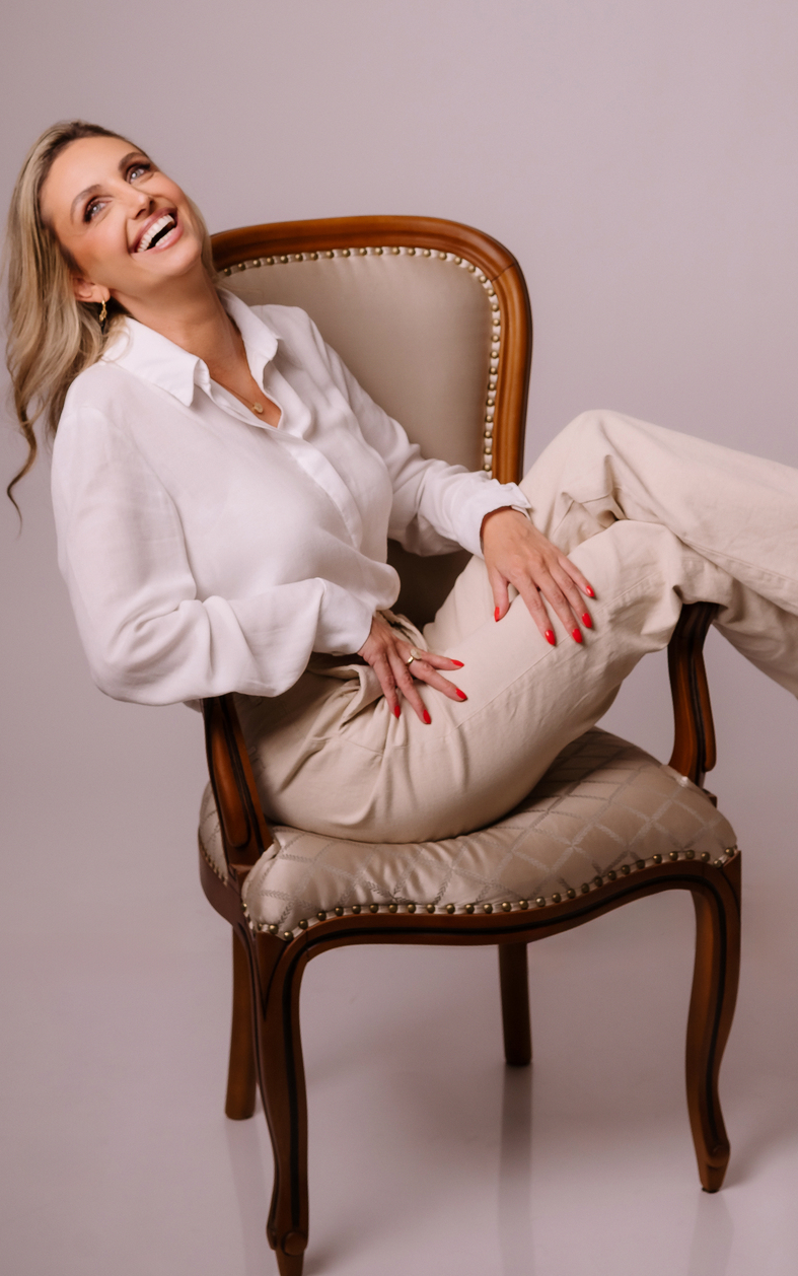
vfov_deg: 28.0
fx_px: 2538
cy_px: 415
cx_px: 539
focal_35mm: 73
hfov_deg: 17.8
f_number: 5
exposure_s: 1/160
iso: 100
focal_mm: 50
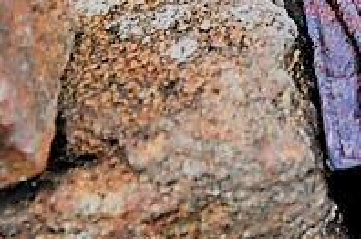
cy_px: -255
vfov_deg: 1.7
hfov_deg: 2.5
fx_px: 8159
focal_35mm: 816
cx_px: 319
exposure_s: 1/60
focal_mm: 105
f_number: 5.6
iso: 250
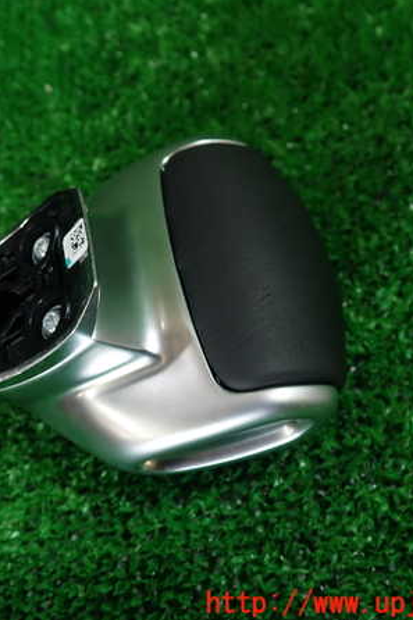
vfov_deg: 46.4
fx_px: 723
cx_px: 103
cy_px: 309
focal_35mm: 42
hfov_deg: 31.3
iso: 200
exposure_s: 1/60
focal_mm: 5.4
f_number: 2.3
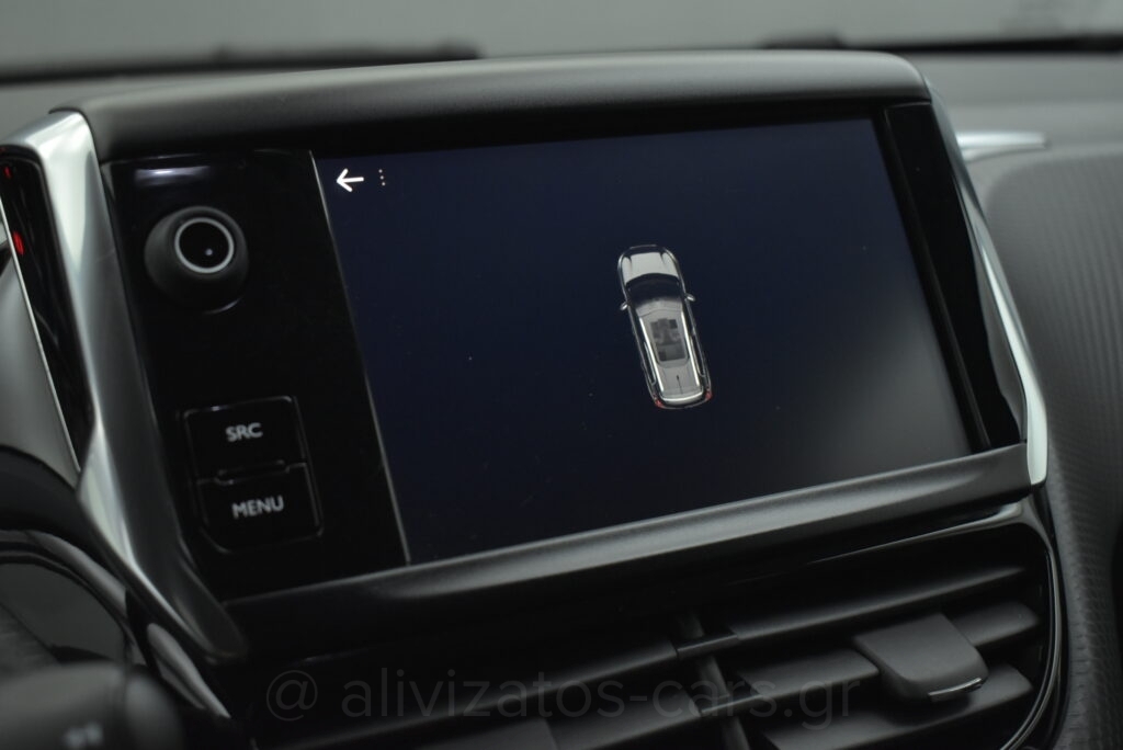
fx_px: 1592
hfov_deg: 38.9
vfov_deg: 26.5
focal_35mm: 51
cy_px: 375
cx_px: 562
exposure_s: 1/125
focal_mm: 34
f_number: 4.5
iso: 1600
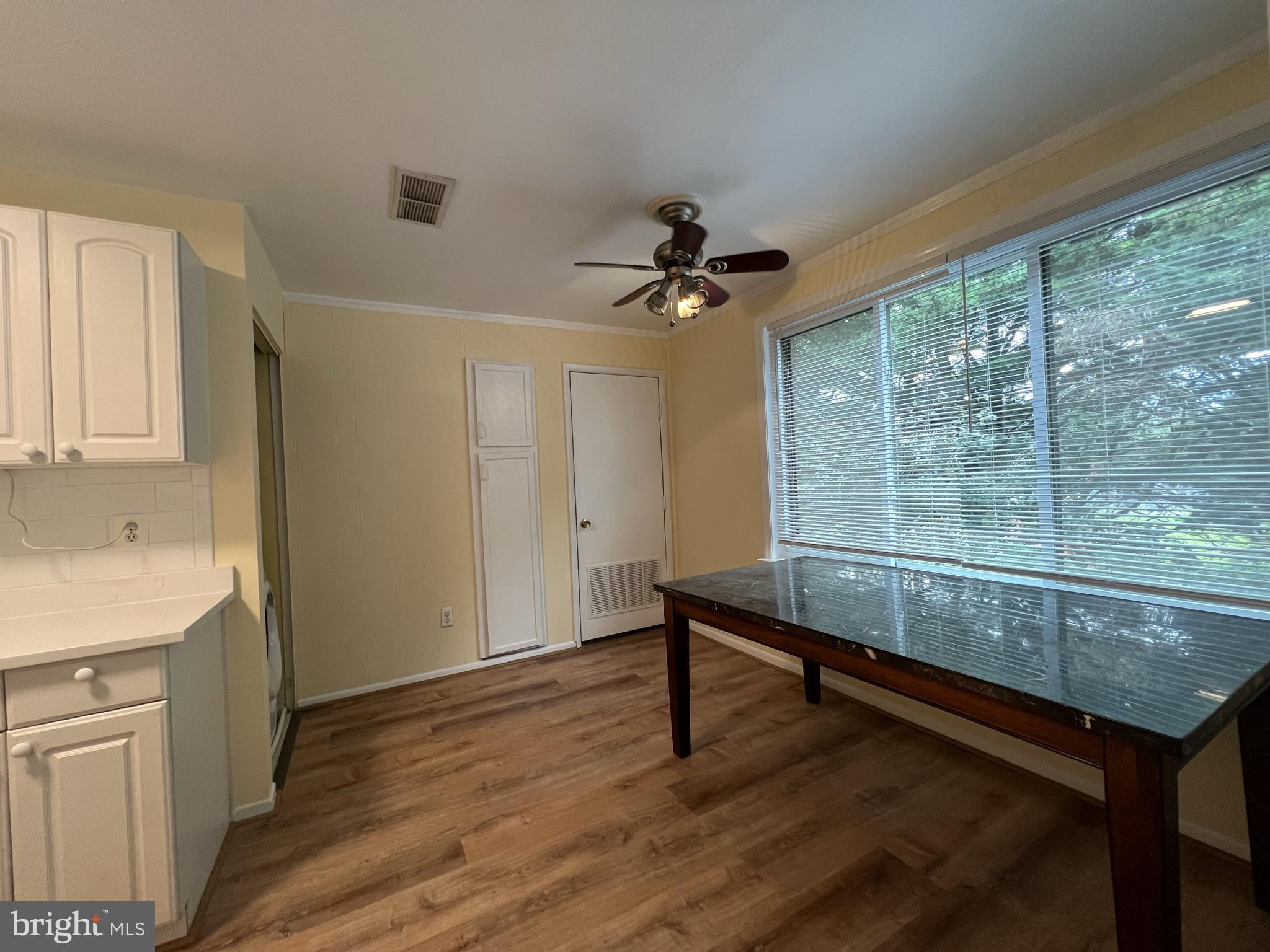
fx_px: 477
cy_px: 476
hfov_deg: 106.2
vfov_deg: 89.9
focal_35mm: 13
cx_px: 635
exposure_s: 1/60
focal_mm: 1.57
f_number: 1.8
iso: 125
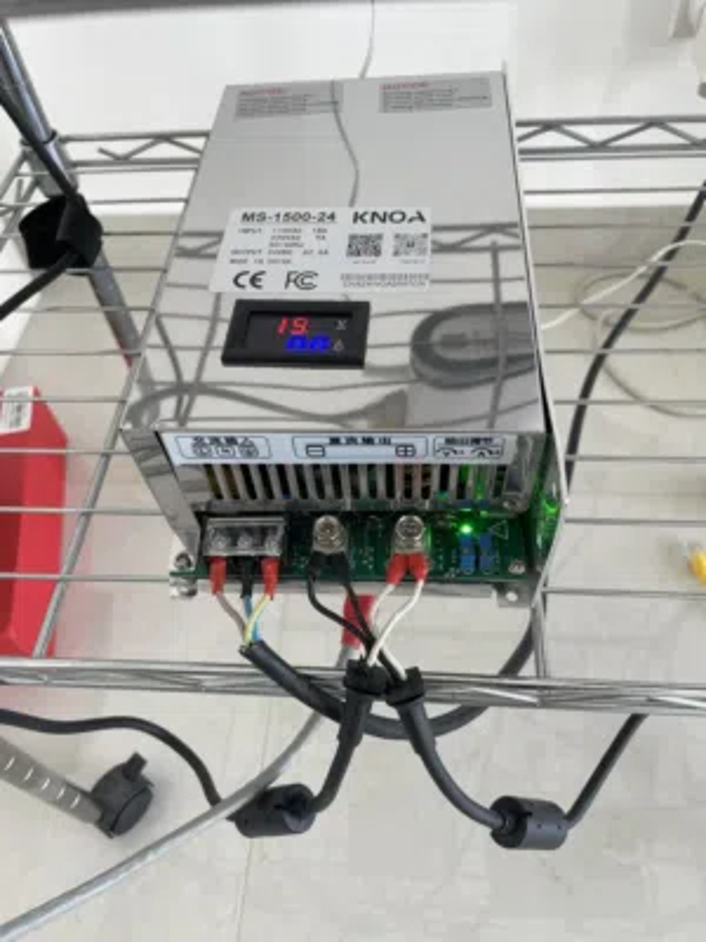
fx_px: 707
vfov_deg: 67.3
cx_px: 353
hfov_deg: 53.1
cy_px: 471
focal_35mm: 26
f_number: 1.6
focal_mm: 4.2
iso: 100
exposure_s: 1/121
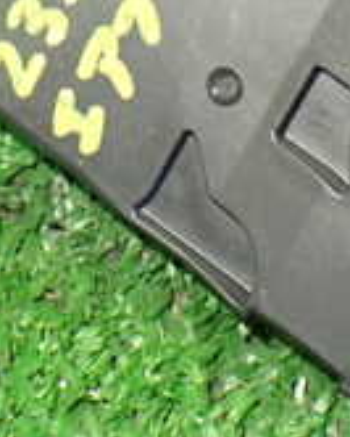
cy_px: -63
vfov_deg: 17.4
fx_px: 1371
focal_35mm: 106
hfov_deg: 14.3
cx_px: 5
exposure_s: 1/80
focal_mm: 5.4
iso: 800
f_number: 2.3
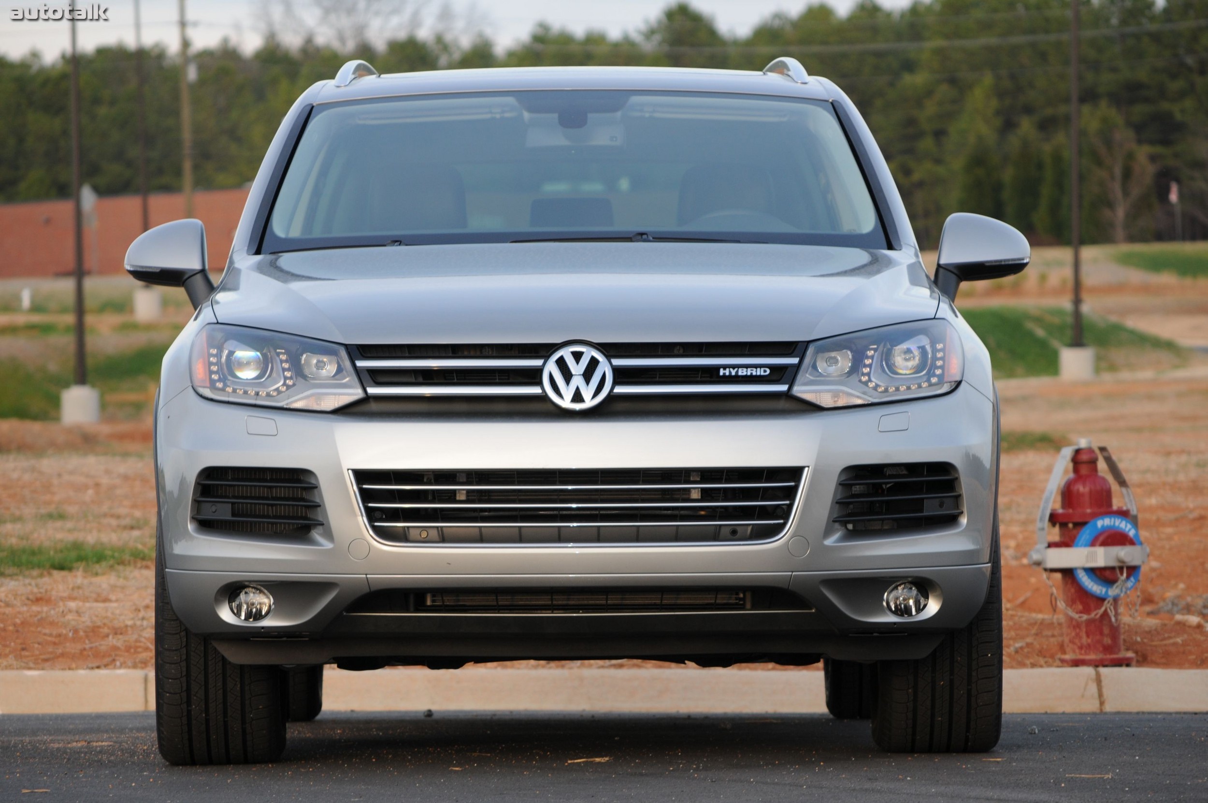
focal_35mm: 202
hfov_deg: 10.2
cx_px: 604
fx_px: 6787
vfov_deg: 6.8
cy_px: 402
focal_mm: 135
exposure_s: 1/60
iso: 250
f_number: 8
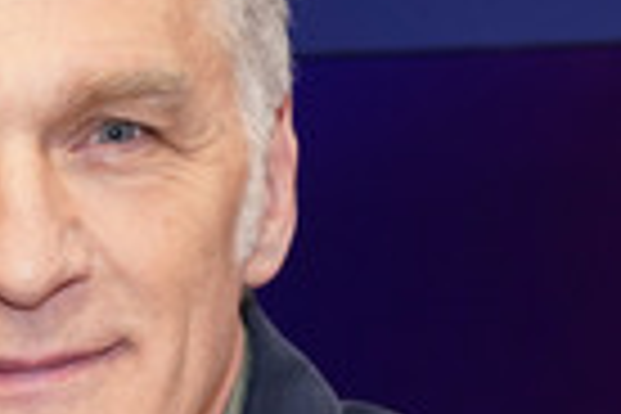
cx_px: 74
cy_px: 351
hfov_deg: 16.7
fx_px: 2087
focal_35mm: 121
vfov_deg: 11.3
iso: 2000
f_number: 5
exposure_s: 1/160
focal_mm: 37
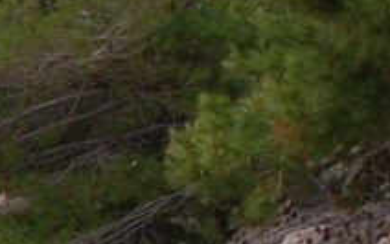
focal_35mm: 156
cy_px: 464
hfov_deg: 10.5
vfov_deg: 8.1
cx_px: -680
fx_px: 1660
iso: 200
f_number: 7.1
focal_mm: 18
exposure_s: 1/200
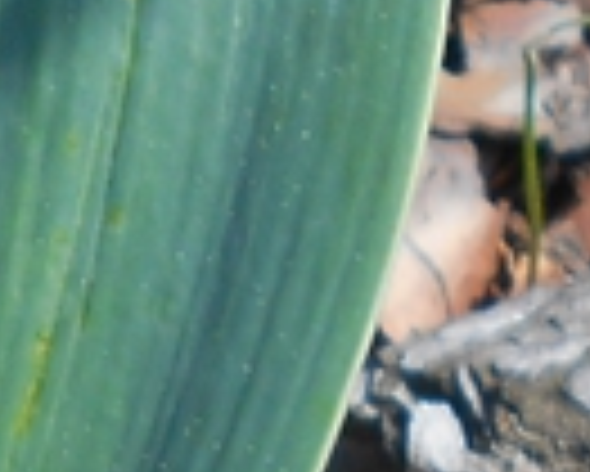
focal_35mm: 229
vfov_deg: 6.6
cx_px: -194
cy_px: 854
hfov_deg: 8.3
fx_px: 4002
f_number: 3.4
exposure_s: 1/640
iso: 80
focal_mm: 5.1
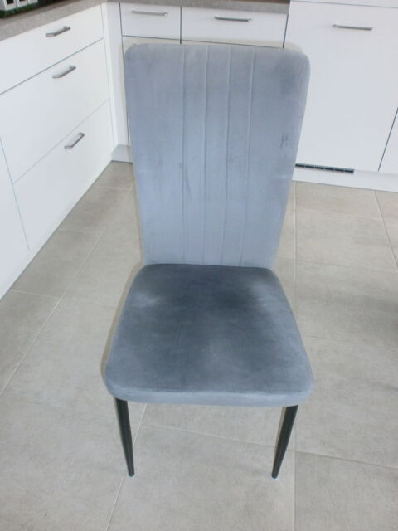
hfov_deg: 51.4
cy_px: 266
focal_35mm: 27
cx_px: 199
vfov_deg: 65.3
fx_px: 414
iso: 125
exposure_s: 1/30
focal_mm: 4.8
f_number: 2.9
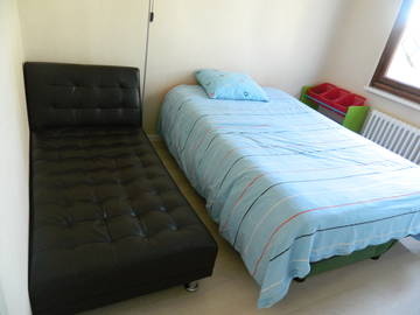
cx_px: 210
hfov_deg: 69.4
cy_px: 158
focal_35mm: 25
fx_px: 303
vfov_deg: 54.9
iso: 400
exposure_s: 1/30
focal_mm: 4.5
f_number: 3.1
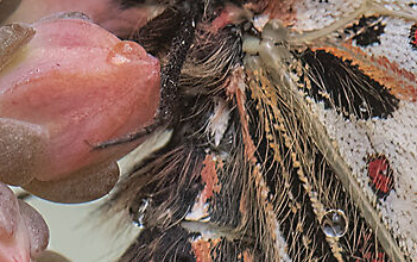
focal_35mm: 1253
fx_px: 14251
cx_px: -120
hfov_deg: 1.7
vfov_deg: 1.1
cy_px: 362
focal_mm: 180
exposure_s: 1/125
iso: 1250
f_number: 18
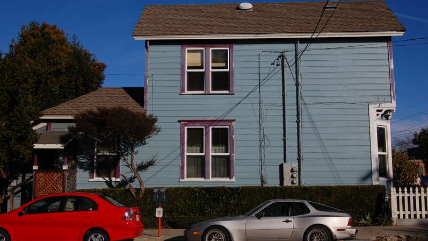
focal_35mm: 41
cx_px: 214
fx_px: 465
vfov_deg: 29.0
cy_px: 108
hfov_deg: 49.4
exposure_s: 1/320
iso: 200
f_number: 16
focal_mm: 26
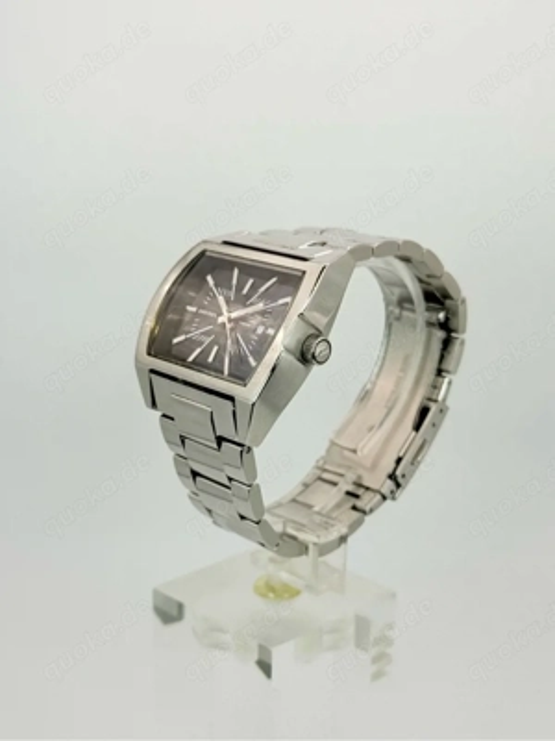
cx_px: 278
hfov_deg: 30.3
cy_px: 370
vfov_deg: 39.7
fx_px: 1026
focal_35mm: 48
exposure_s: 1/1330
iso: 100
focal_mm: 6.76
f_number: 1.78
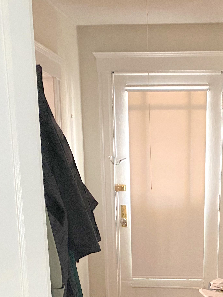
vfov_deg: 30.7
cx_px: 171
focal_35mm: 57
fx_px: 490
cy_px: 314
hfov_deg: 25.3
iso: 640
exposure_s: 1/40
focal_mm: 4.25
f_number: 1.8
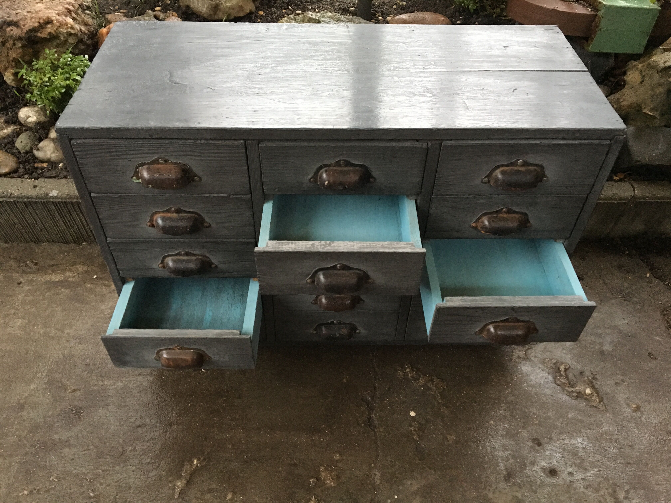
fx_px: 562
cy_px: 252
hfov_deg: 61.7
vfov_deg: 48.2
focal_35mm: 29
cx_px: 336
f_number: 2.2
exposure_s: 1/17
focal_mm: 4.15
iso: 200
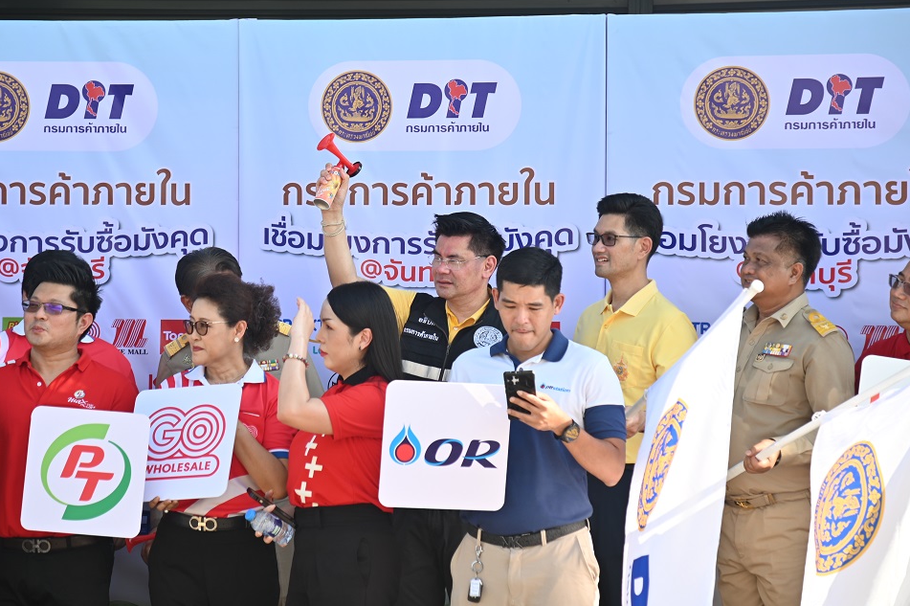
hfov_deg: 14.7
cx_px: 417
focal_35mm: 140
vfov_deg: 9.8
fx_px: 3537
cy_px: 227
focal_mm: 110
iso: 100
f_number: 4
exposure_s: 1/200
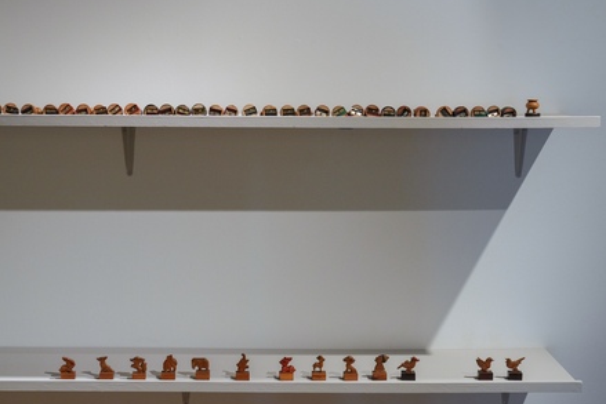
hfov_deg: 36.2
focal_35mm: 55
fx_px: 926
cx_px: 296
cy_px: 234
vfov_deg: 24.6
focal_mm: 46
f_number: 13
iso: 2500
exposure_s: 1/50
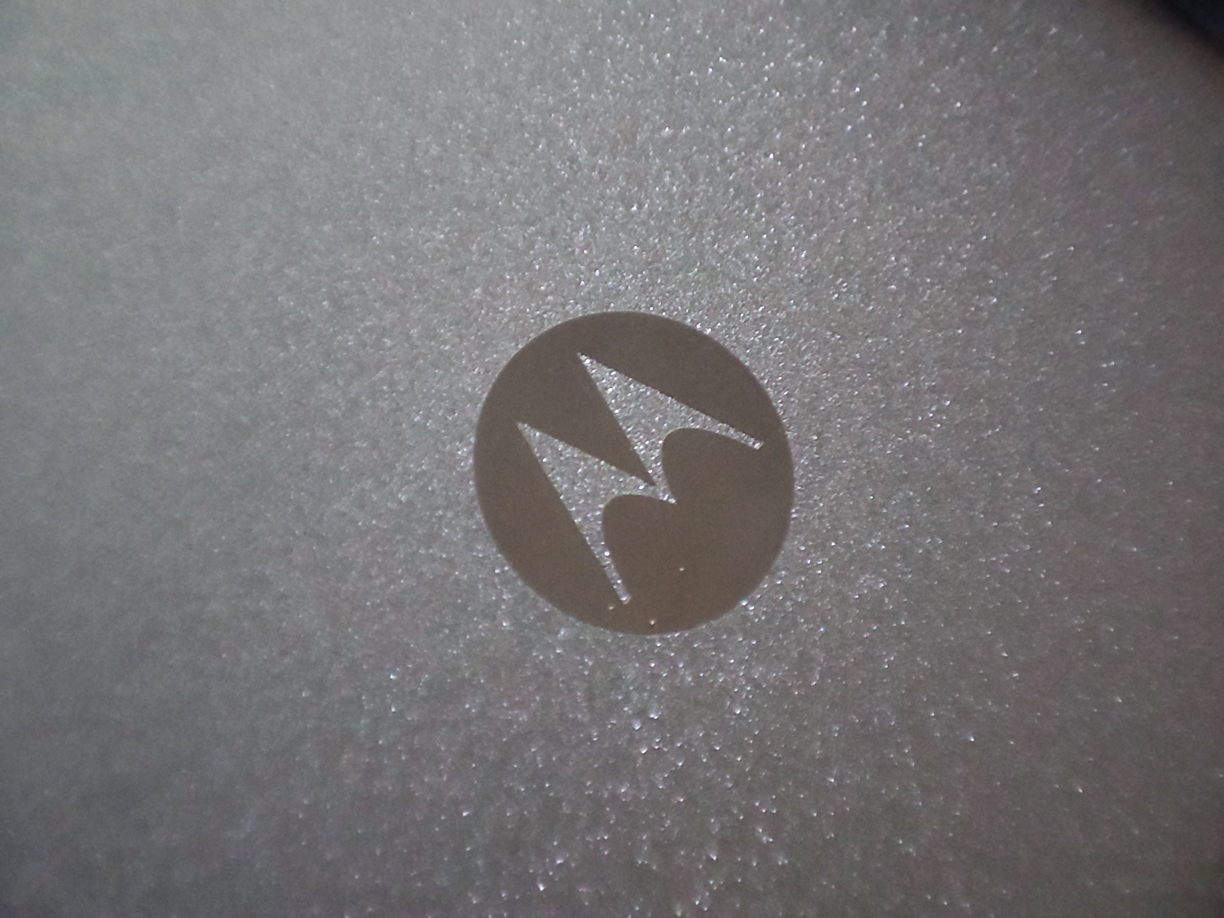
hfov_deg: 38.9
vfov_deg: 29.7
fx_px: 1733
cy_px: 459
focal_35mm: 49
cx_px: 612
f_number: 2.4
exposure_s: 1/25
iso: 1007
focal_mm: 4.1
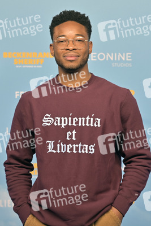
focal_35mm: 70
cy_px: 113
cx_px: 76
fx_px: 440
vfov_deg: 28.8
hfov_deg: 19.5
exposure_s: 1/100
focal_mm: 70
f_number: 4
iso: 160
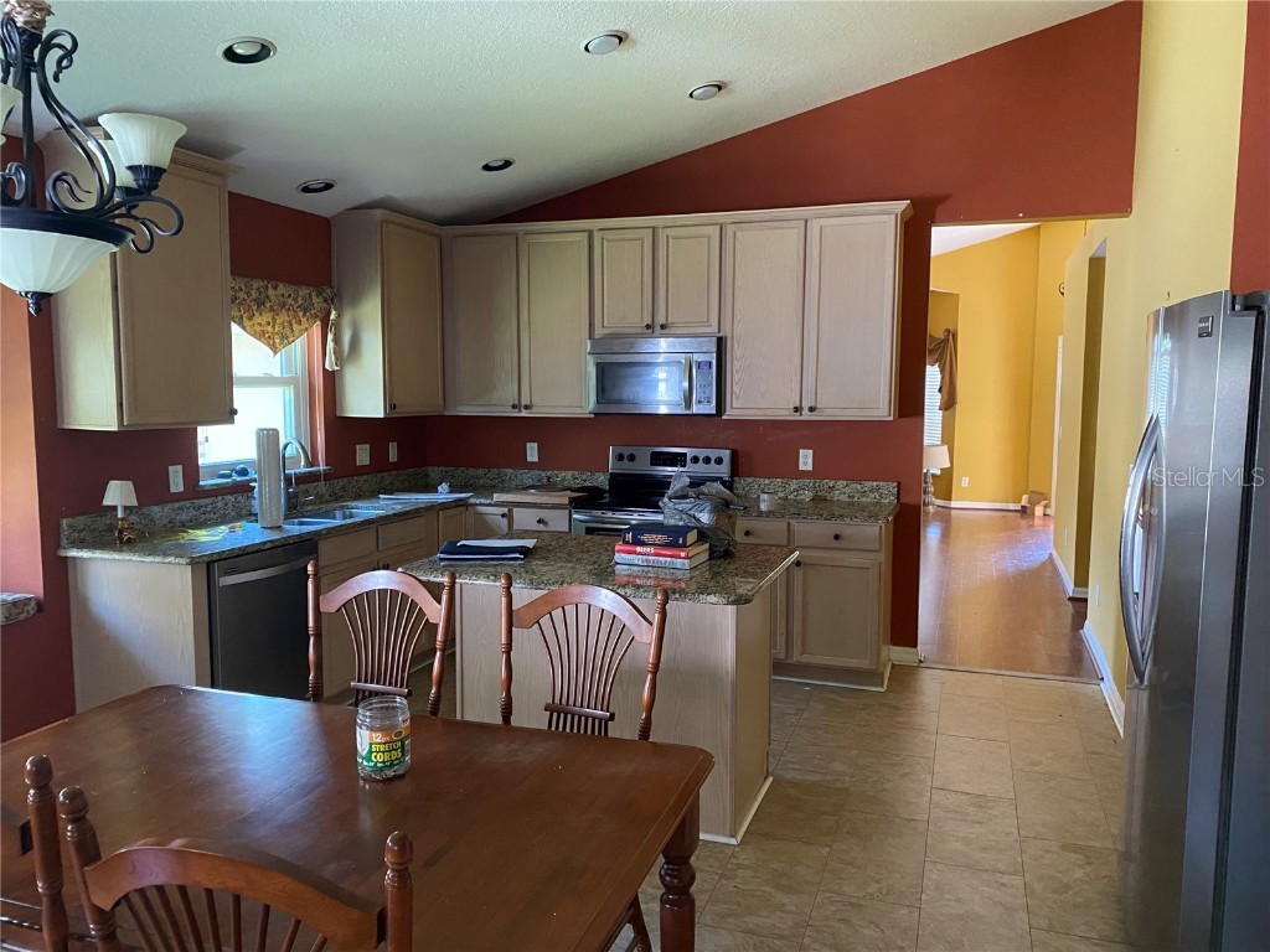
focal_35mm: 26
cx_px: 635
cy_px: 476
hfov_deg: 67.3
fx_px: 954
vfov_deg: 53.1
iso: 500
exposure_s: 1/48
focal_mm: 4.25
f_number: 1.8
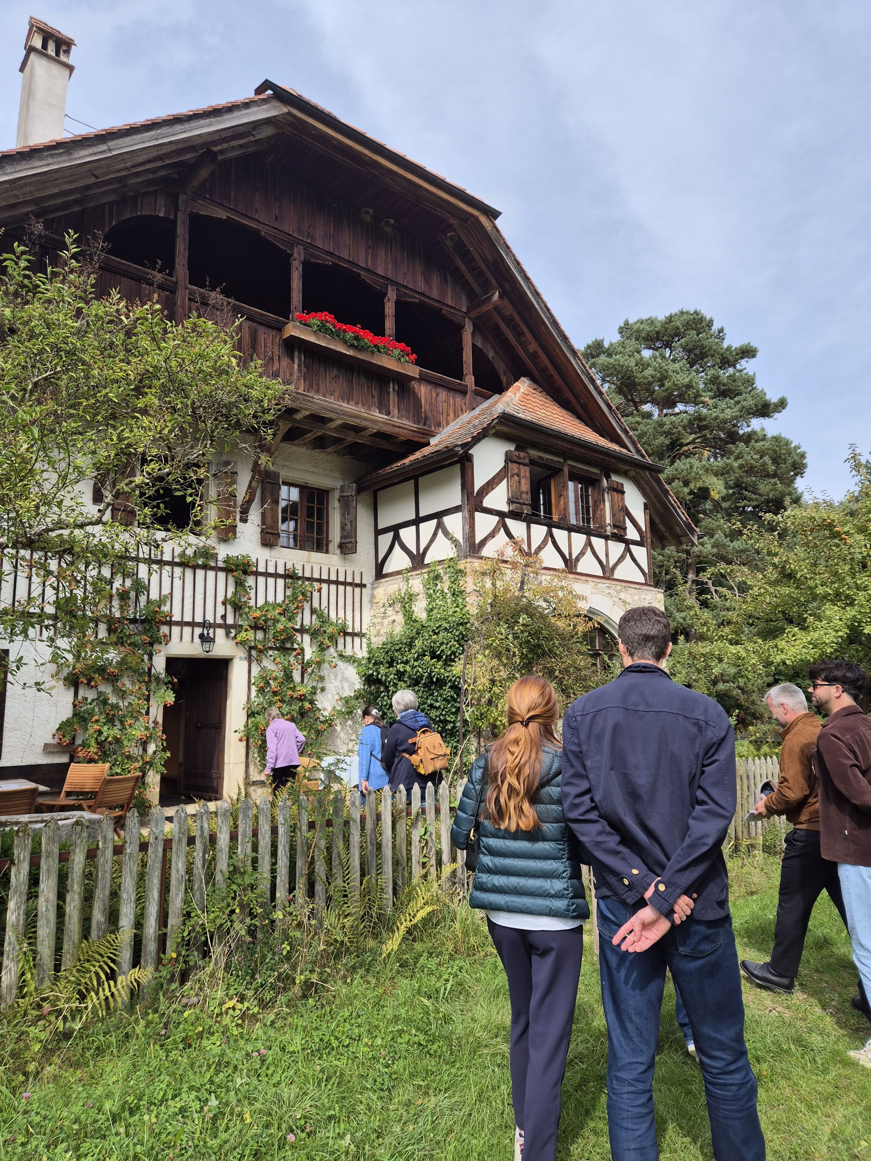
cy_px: 580
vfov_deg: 73.9
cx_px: 436
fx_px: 772
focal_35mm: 23
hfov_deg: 58.9
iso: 25
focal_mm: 5.4
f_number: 1.8
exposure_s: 1/1248
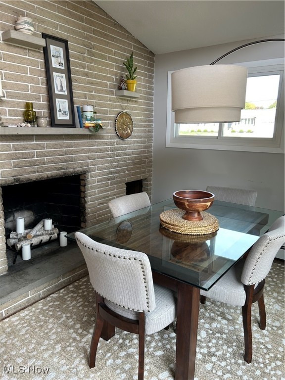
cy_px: 190
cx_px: 142
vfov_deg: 67.3
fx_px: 285
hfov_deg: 53.1
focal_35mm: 26
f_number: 1.5
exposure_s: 1/120
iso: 64
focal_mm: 5.7
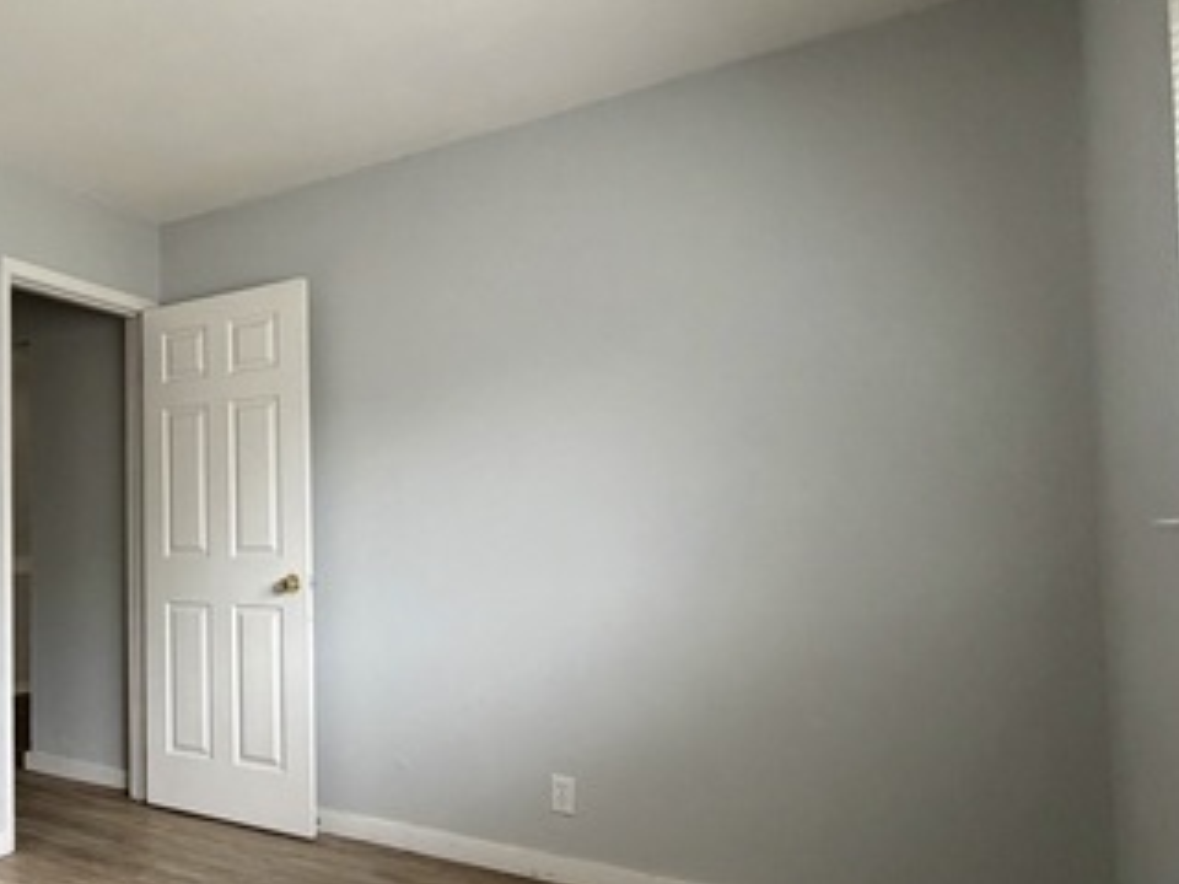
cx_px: 155
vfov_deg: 49.6
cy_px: 505
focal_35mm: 28
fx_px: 954
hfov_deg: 56.3
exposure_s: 1/116
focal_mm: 2.22
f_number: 2.2
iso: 320
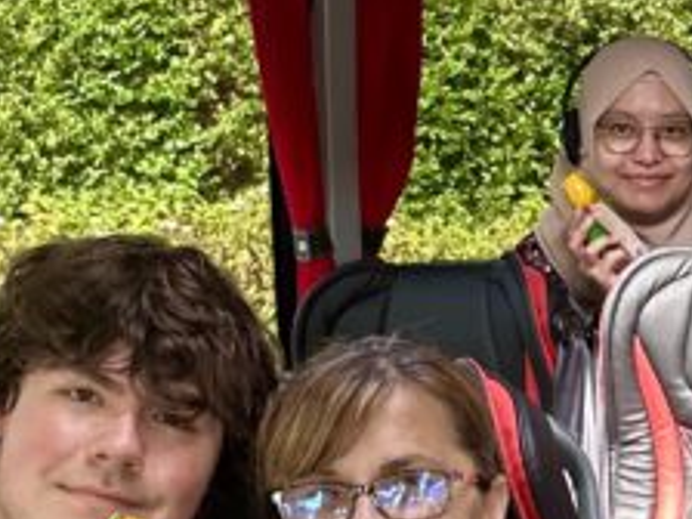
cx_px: 763
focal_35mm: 105
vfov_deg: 14.0
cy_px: 408
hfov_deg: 18.0
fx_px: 2099
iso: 80
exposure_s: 1/104
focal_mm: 2.69
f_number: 1.9
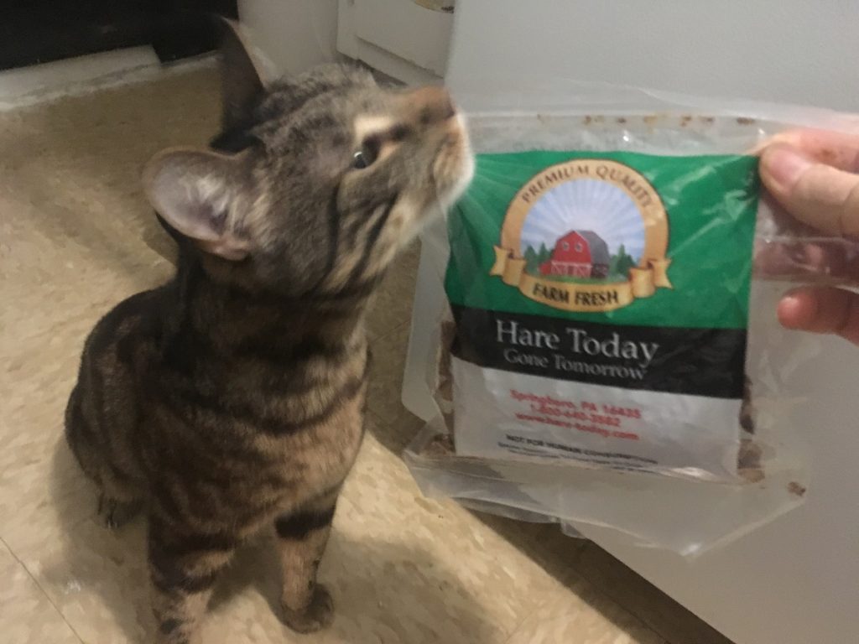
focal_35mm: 29
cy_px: 322
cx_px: 430
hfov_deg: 61.7
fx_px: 720
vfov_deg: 48.2
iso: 500
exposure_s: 1/15
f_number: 2.2
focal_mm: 4.15
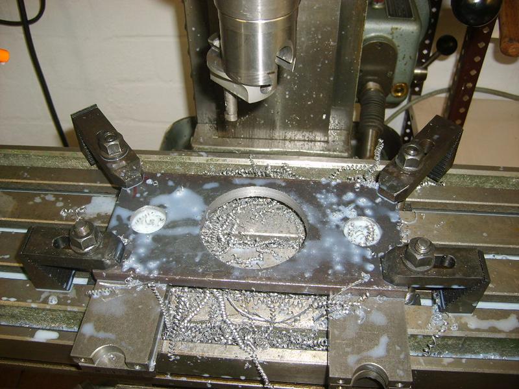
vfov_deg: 40.7
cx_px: 260
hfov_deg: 52.6
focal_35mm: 35
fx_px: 525
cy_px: 194
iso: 100
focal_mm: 5.8
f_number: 2.8
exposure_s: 1/45
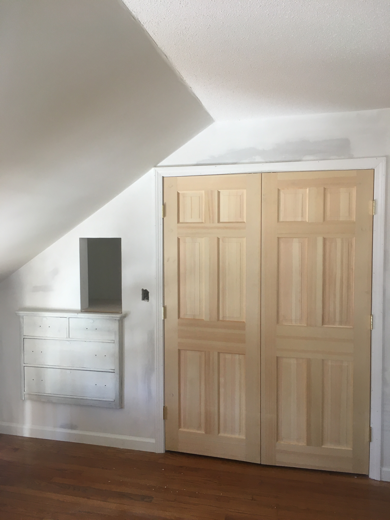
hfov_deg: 48.2
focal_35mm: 29
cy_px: 260
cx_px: 195
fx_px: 436
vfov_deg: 61.7
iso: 64
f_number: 2.2
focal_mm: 4.15
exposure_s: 1/30
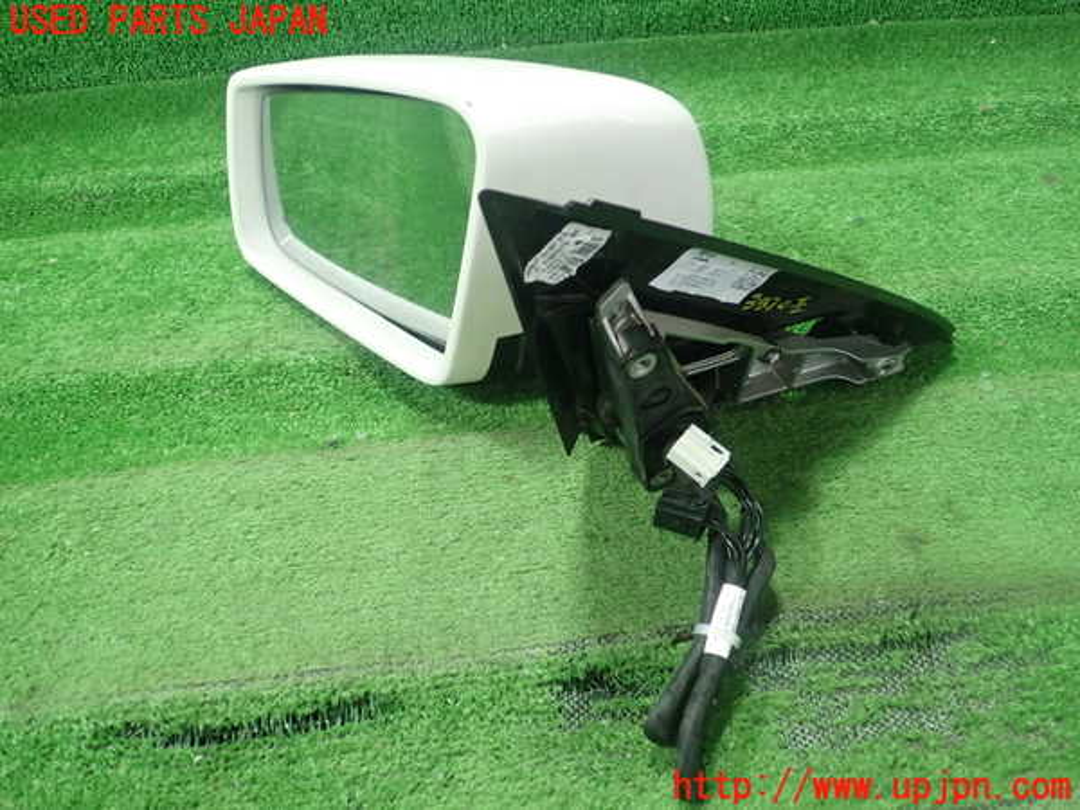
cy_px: 405
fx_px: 936
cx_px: 540
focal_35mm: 30
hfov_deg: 60.0
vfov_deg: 46.8
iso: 500
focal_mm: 5.5
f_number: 2.3
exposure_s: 1/125
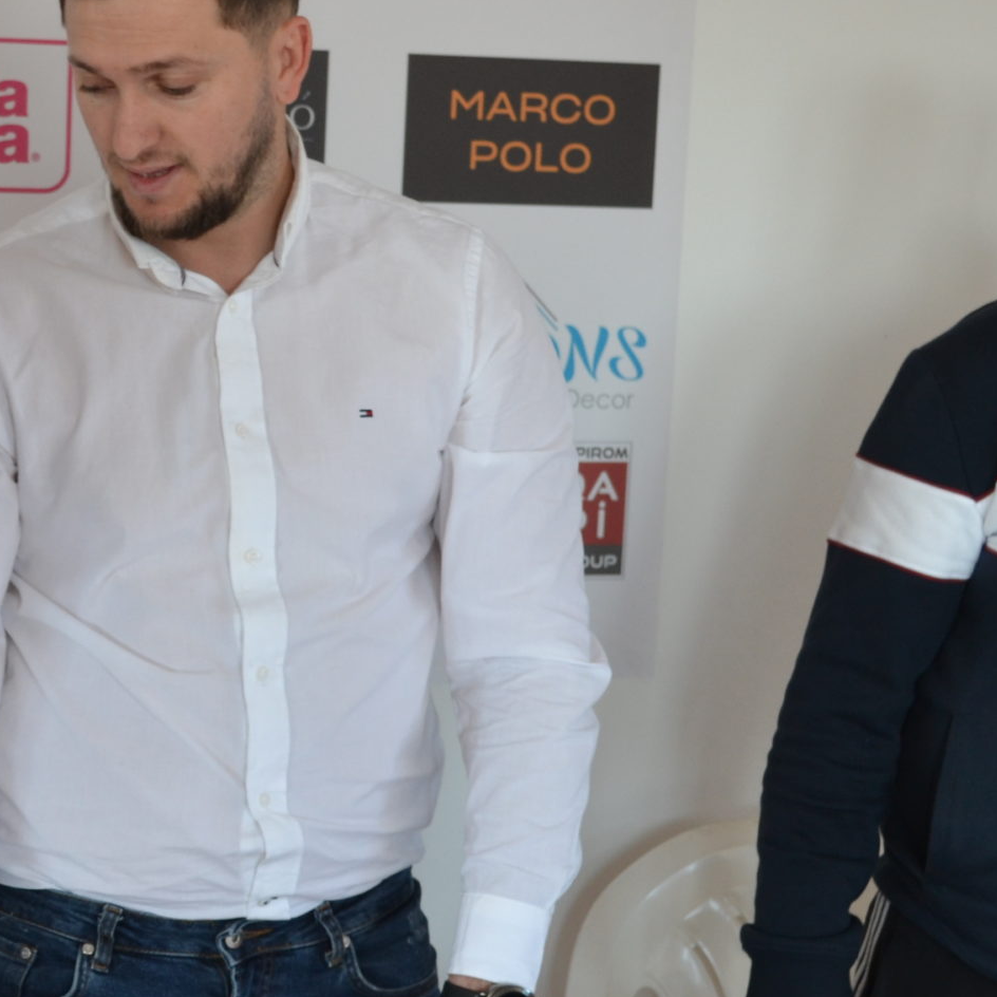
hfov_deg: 20.5
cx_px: 106
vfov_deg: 20.9
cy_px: 560
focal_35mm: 83
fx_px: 2705
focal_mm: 24
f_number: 4
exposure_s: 1/60
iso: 400
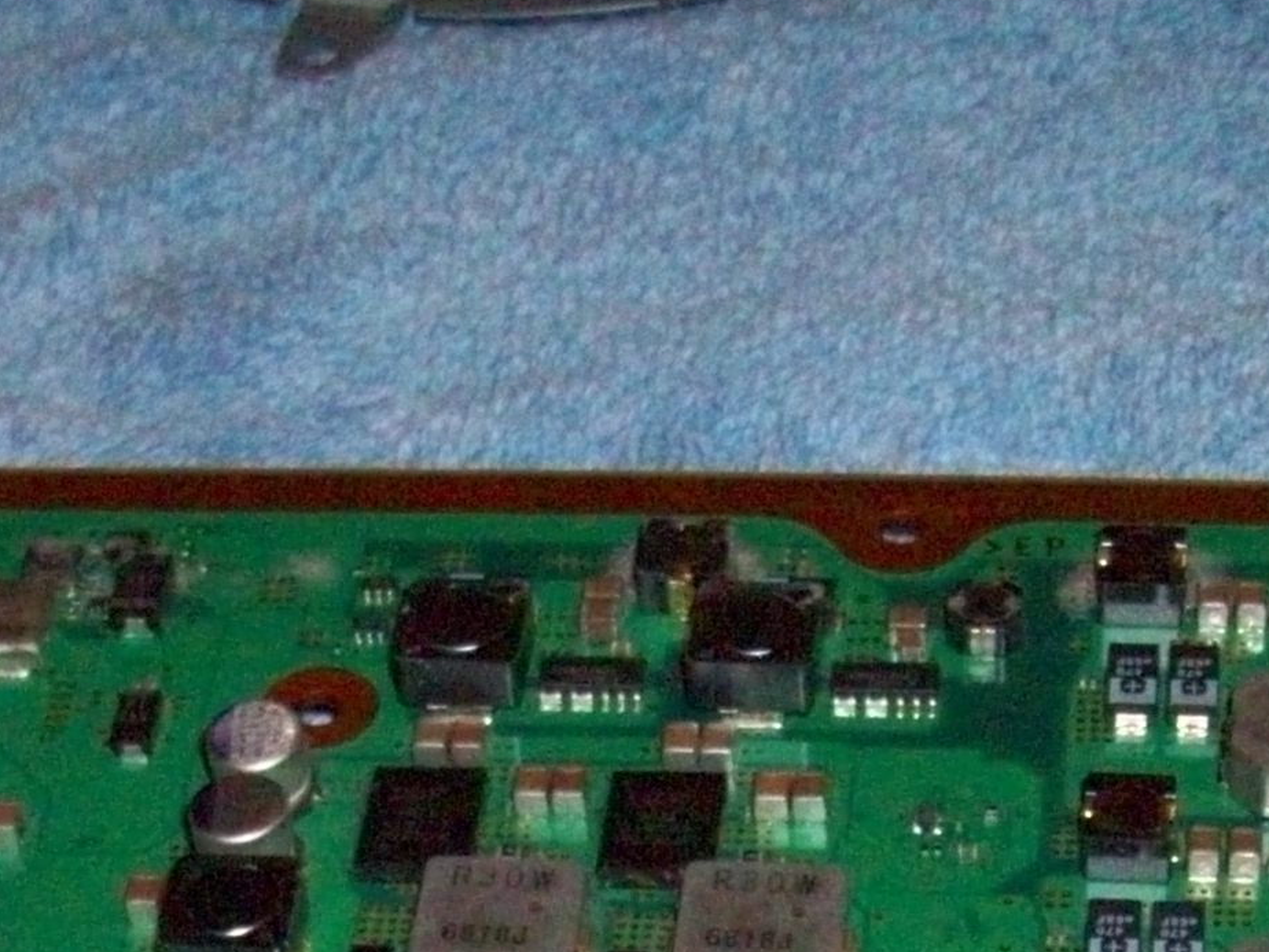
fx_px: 4143
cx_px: 387
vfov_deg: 12.5
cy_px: 1408
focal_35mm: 113
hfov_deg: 17.4
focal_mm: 5.7
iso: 400
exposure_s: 1/60
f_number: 2.8
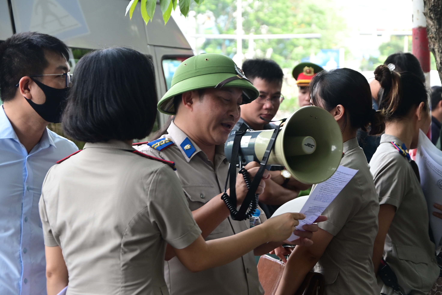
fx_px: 1376
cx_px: 221
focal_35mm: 112
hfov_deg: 18.2
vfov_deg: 12.3
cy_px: 148
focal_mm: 75
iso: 800
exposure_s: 1/160
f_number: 5.3
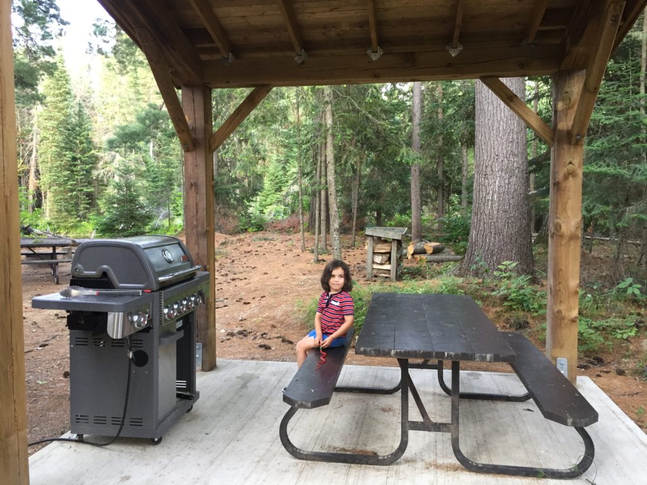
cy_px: 242
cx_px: 324
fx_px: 542
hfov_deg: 61.7
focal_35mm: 29
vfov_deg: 48.2
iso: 100
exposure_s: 1/30
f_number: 2.2
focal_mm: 4.15
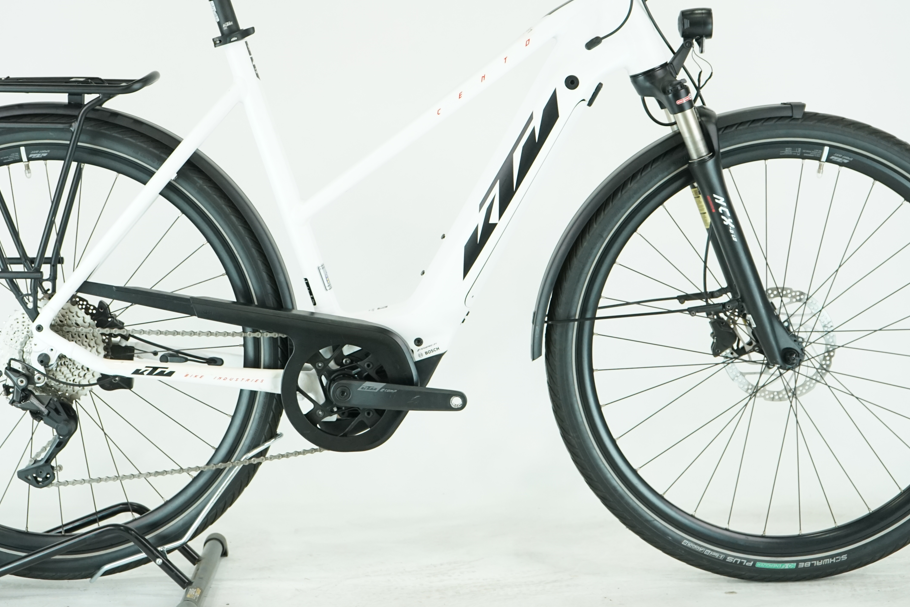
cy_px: 200
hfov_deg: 26.6
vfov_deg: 17.9
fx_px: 1921
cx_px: 412
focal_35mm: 76
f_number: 5.6
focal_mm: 54
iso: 1600
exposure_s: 1/200
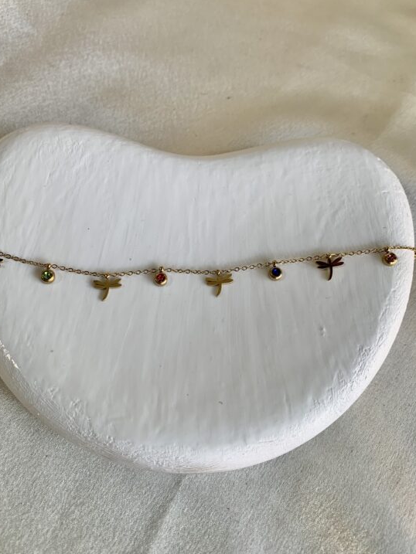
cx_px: 186
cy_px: 257
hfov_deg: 48.2
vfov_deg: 61.6
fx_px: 465
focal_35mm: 29
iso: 40
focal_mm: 4.25
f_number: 1.8
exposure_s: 1/100
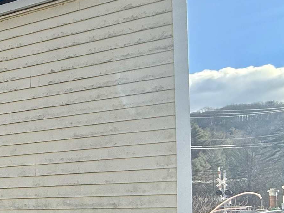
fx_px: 394
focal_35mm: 48
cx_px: -175
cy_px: 206
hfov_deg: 25.4
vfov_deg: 28.6
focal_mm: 2.22
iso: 50
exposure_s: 1/914
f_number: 2.2
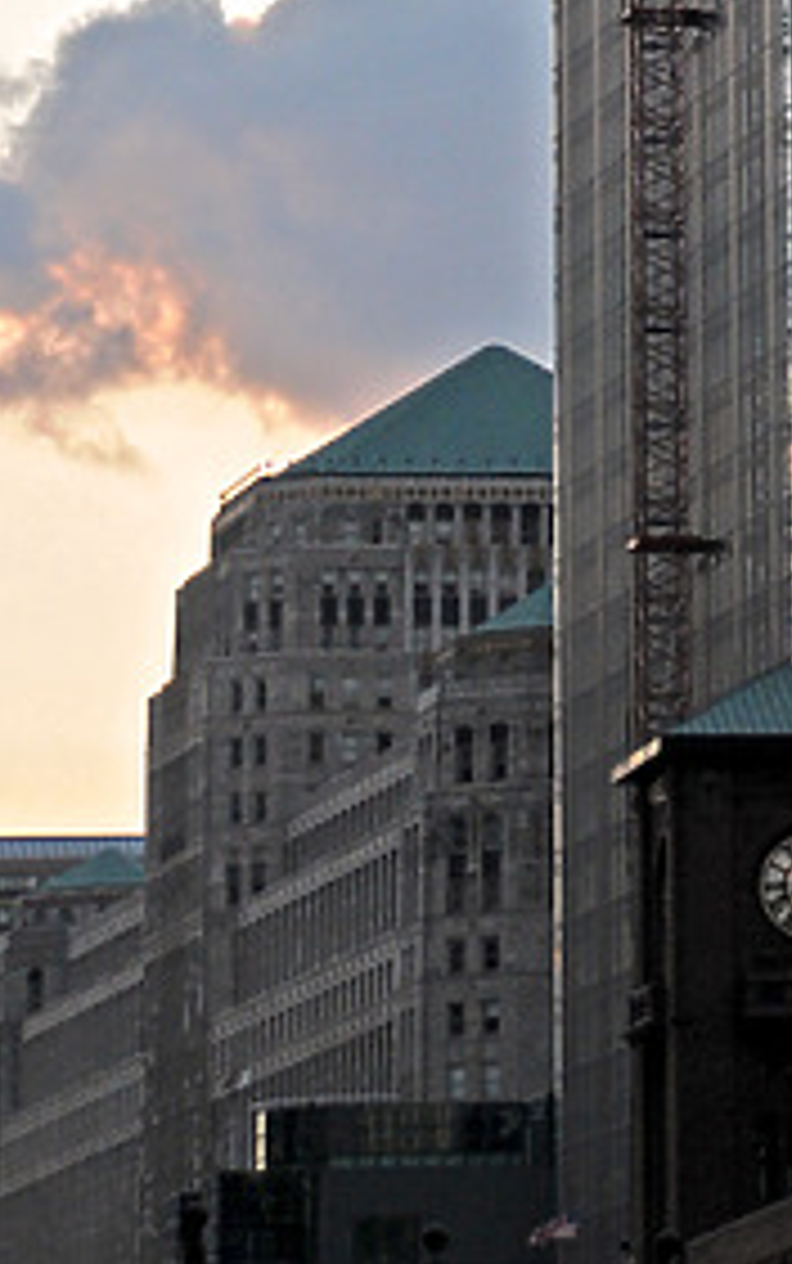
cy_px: -661
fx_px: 10448
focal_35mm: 303
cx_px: 1012
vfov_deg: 6.8
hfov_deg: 4.3
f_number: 4.8
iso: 640
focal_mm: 62
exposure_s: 1/320
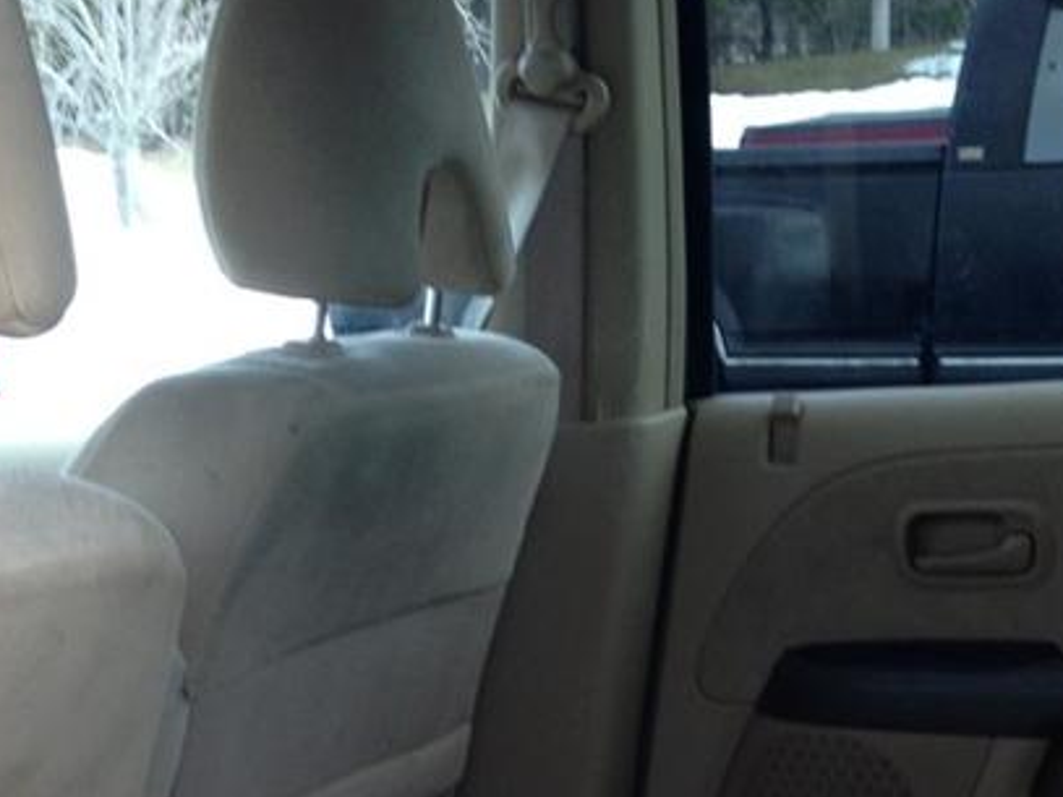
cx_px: 350
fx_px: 2548
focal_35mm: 83
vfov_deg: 17.0
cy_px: 943
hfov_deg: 23.5
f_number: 2.4
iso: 64
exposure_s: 1/120
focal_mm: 4.13
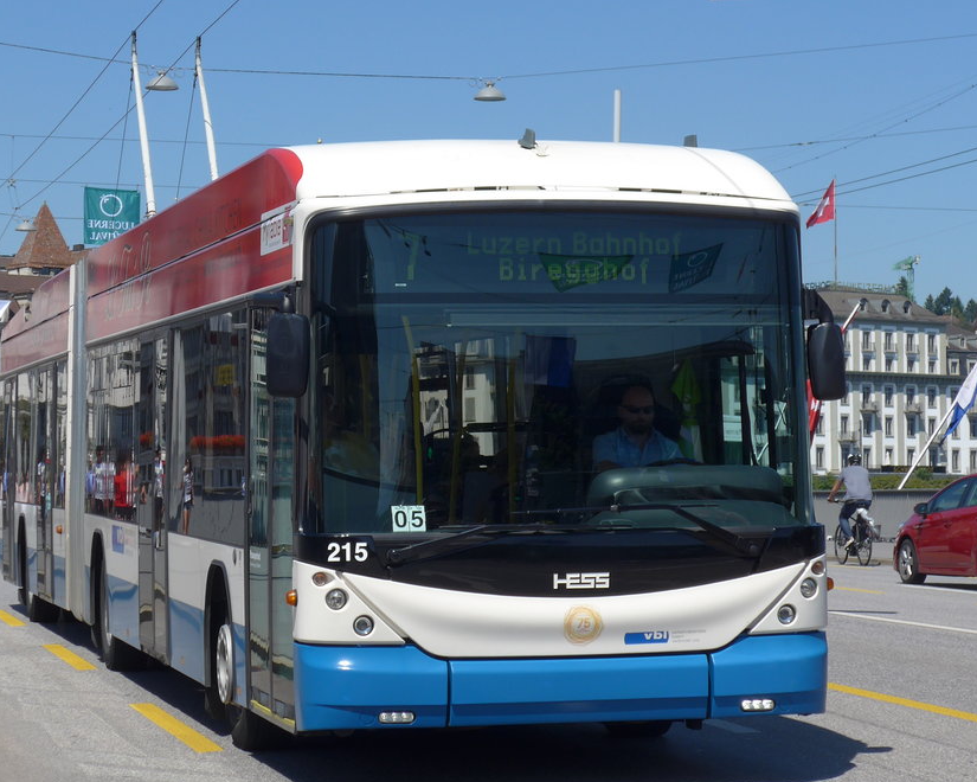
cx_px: 403
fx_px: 3036
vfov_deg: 14.7
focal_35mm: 105
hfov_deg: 18.3
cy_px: 323
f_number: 4.2
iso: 80
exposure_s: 1/1000
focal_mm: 15
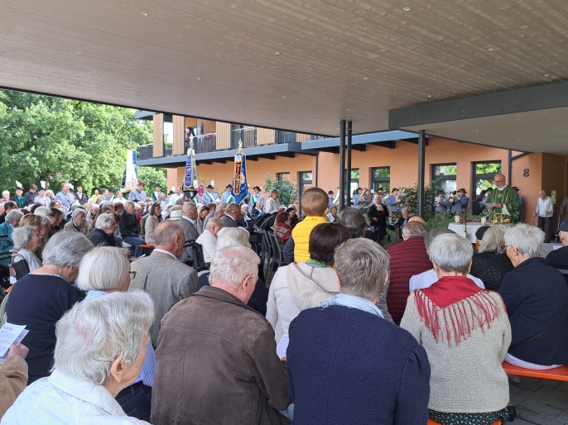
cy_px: 216
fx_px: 459
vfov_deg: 49.7
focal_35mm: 28
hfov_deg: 63.4
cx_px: 261
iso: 50
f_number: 1.8
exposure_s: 1/100
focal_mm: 5.23
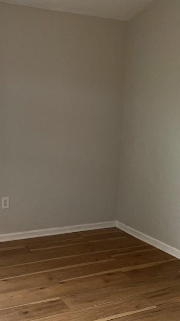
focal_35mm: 43
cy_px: 159
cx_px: 37
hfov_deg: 27.2
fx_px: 365
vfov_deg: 47.4
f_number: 1.8
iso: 64
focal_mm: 3
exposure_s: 1/60
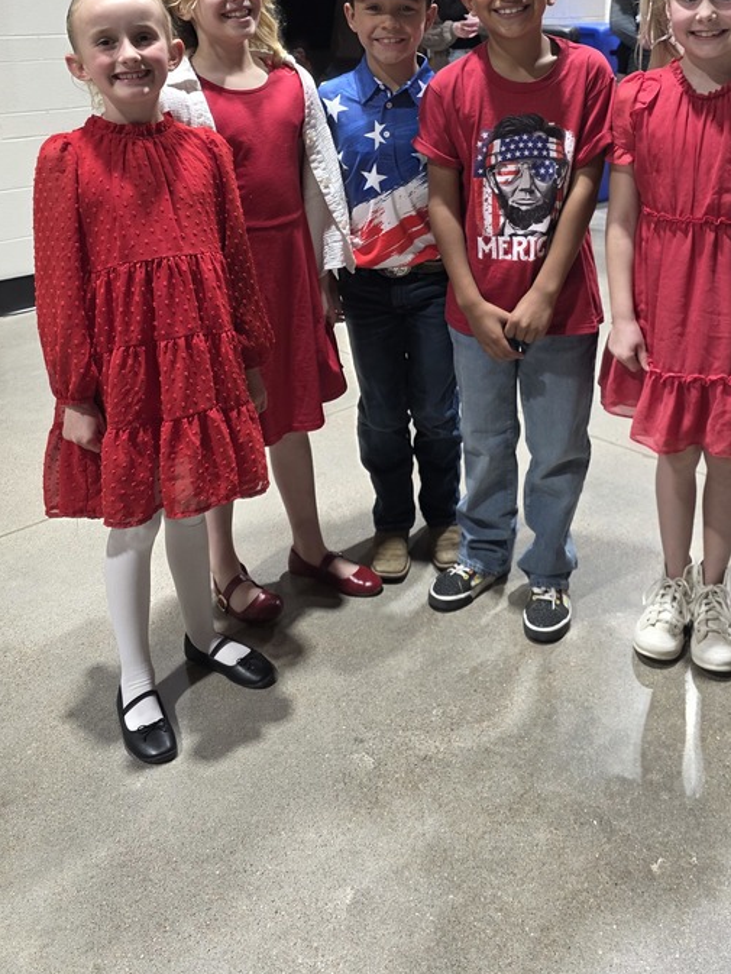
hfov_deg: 40.6
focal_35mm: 35
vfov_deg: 50.7
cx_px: 431
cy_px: 259
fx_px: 985
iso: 160
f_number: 1.7
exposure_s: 1/120
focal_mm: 6.3
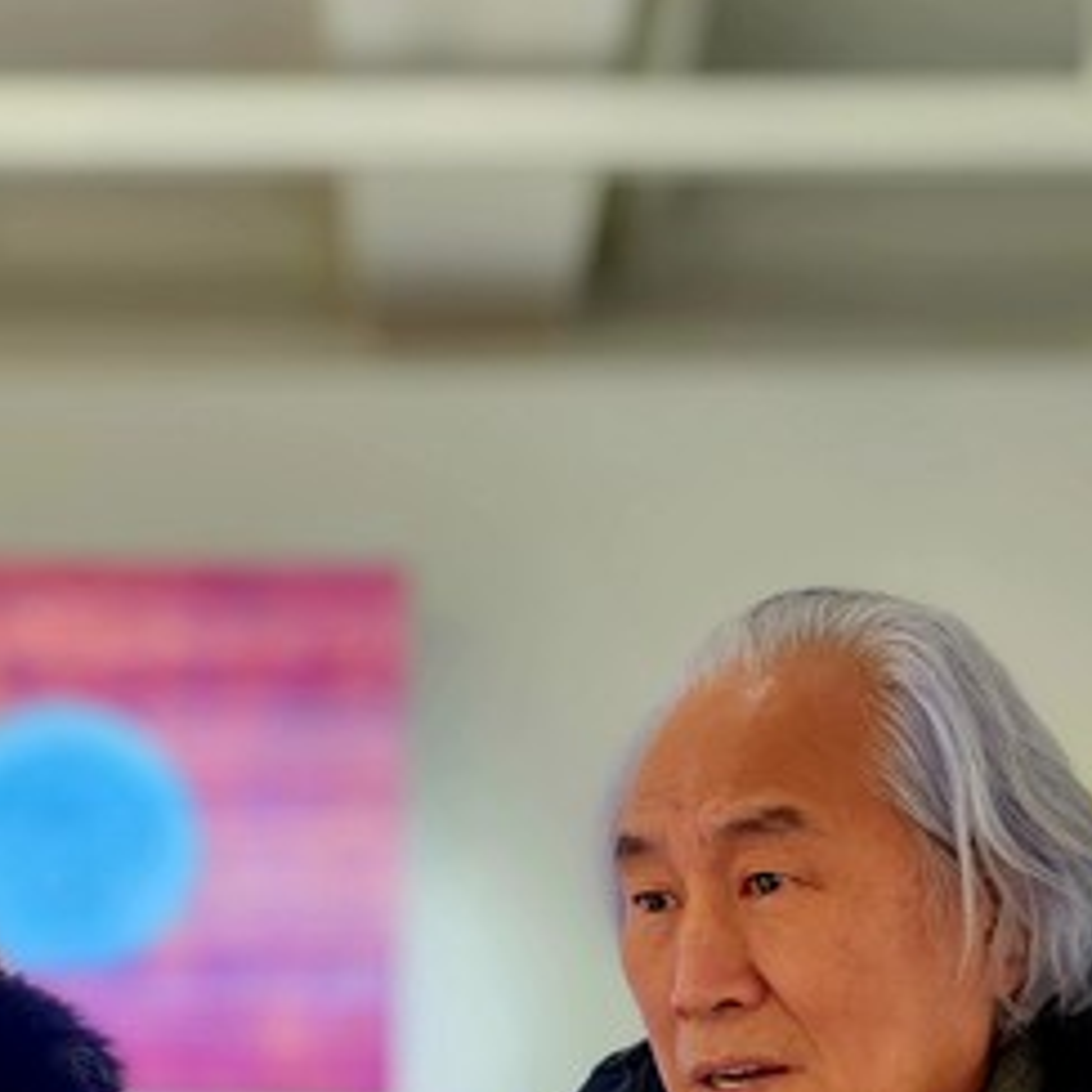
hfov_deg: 33.8
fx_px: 1785
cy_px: 949
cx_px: 407
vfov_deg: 32.6
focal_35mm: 50
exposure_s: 1/120
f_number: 1.8
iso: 200
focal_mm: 5.4
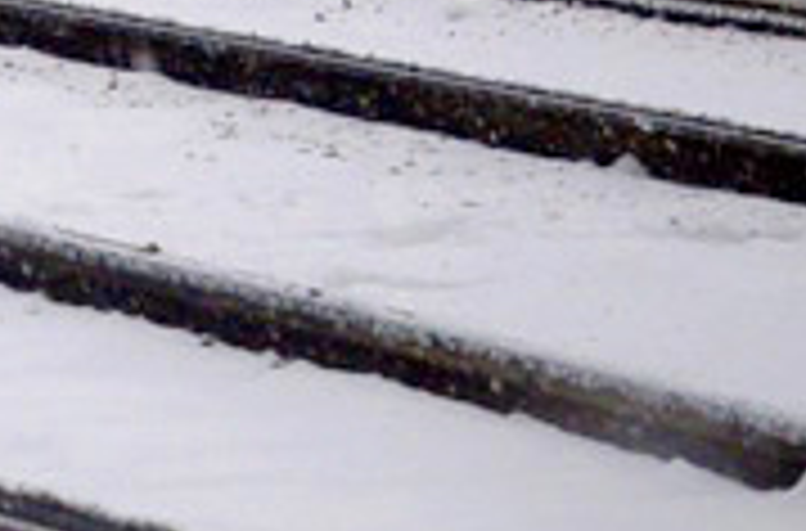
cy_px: -1305
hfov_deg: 5.0
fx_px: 8514
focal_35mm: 382
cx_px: -1914
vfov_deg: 3.5
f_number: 5.6
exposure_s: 1/250
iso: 400
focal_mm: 35
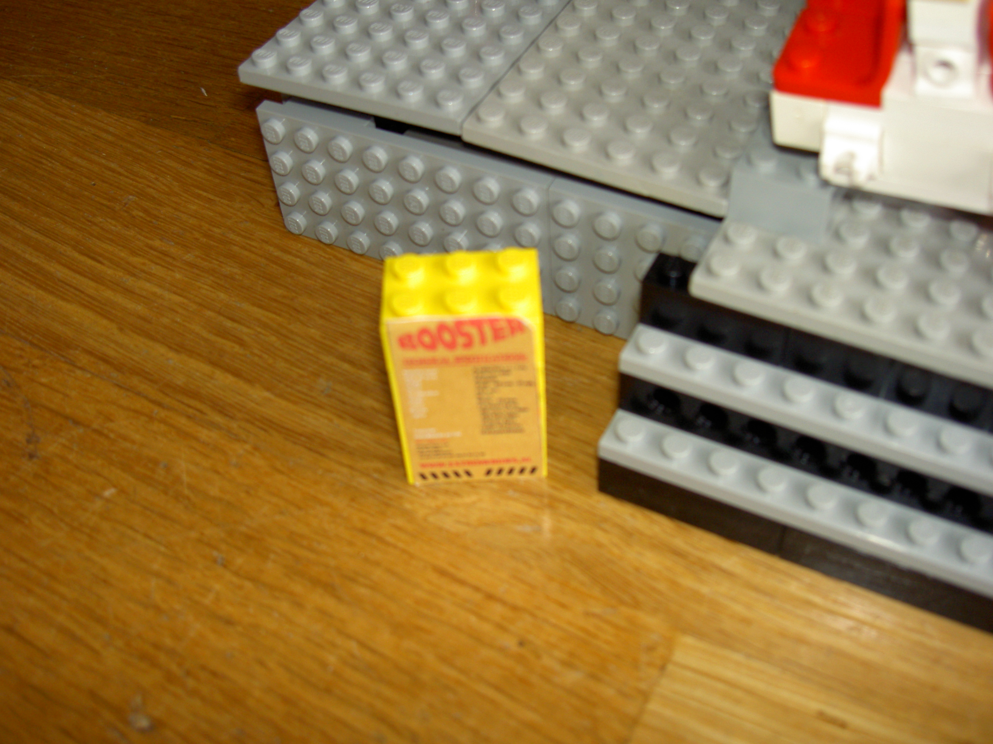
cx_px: 496
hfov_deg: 47.9
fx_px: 1119
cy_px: 372
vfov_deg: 36.8
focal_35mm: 39
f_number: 2.8
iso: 100
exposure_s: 1/60
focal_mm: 8
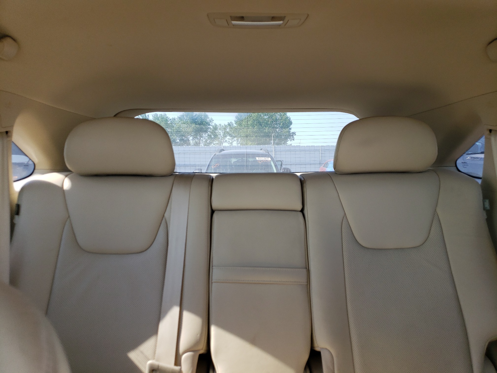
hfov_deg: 67.3
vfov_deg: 53.1
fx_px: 373
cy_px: 186
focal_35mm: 26
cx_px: 248
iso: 50
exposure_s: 1/256
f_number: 1.5
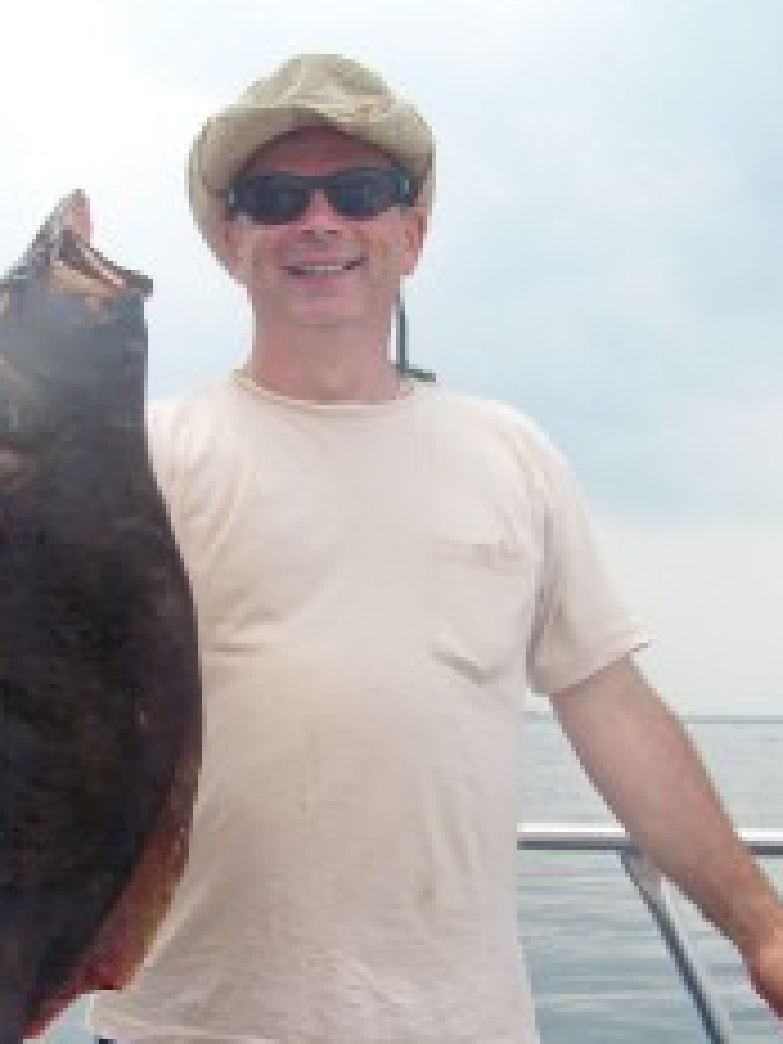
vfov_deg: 31.1
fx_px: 1870
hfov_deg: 23.5
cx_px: 256
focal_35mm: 62
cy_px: 652
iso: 64
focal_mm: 5.85
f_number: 2.8
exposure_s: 1/1000
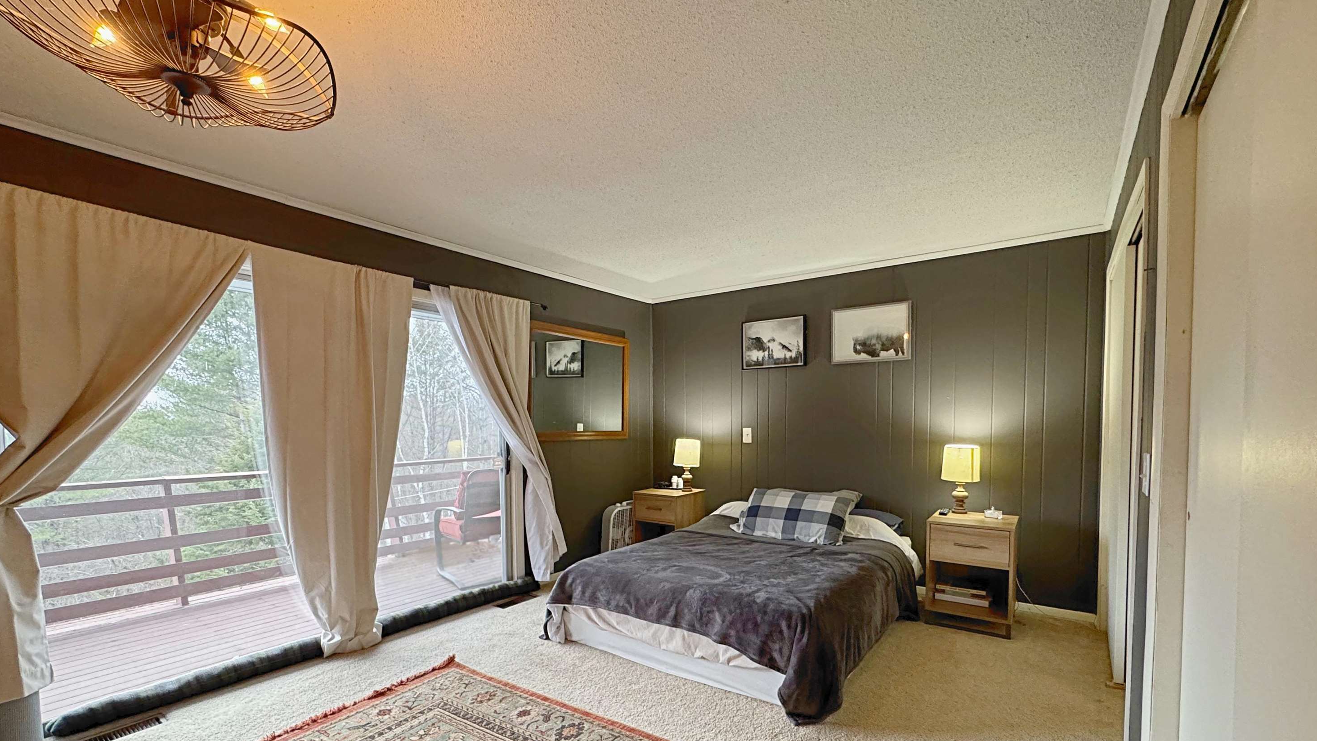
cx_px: 660
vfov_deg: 66.3
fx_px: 559
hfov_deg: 99.4
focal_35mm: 16
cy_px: 452
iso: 400
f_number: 2.2
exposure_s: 1/60
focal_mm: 2.22
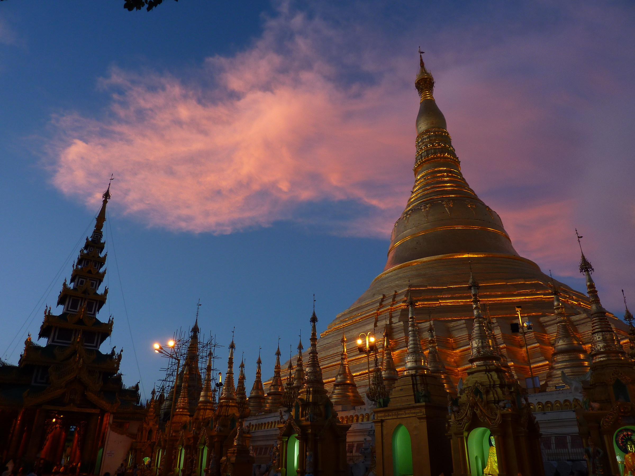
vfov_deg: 54.9
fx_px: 459
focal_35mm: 25
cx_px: 318
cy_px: 238
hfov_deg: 69.4
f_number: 3.3
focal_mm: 4.1
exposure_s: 1/20
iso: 80
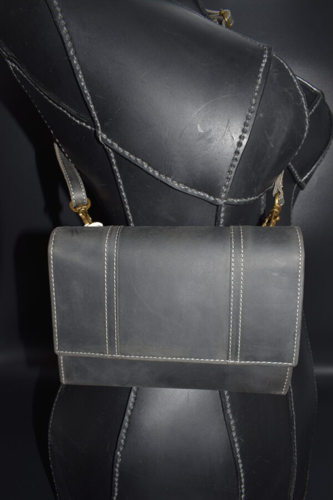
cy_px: 250
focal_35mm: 27
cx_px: 166
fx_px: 375
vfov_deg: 67.4
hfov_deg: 47.9
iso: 100
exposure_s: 1/60
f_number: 8
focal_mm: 18
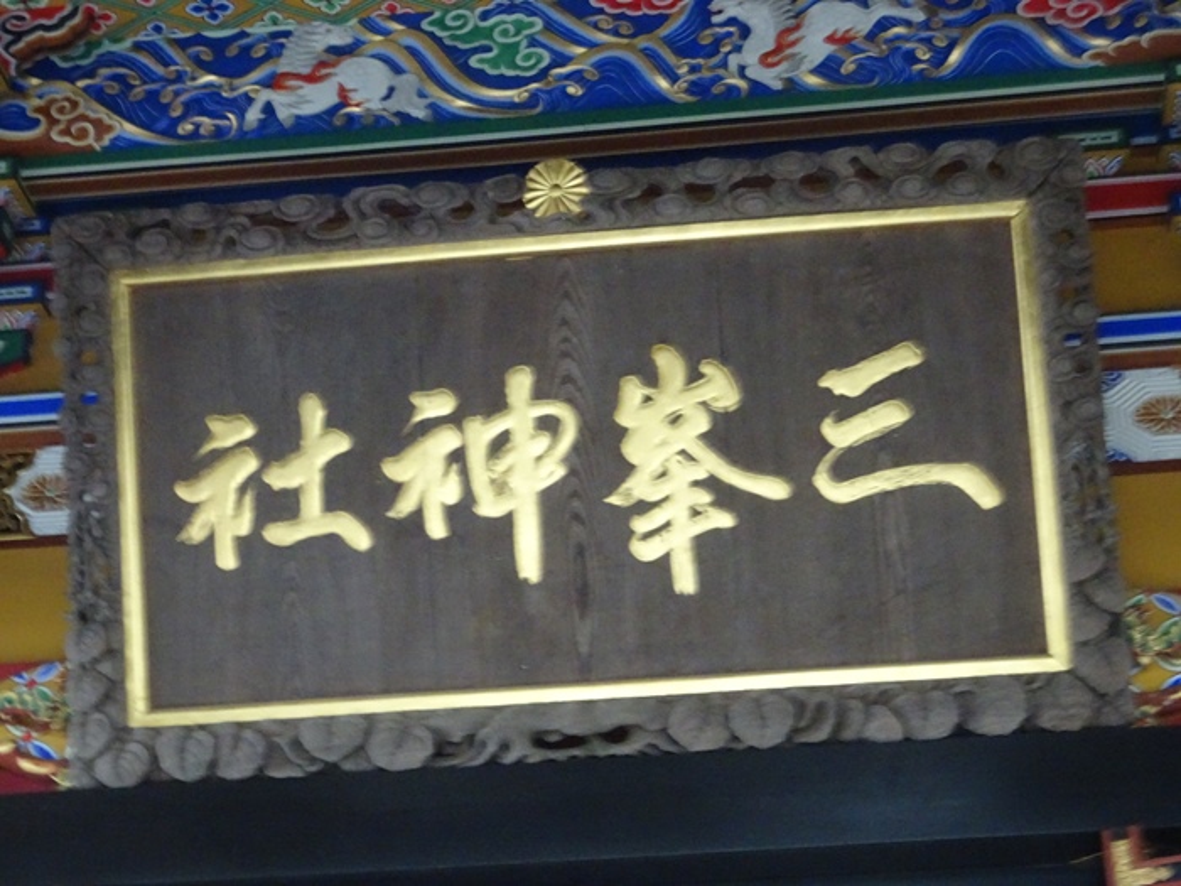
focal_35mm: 75
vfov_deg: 19.6
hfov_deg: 26.0
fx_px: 2559
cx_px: 590
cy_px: 443
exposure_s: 1/10
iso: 1600
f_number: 5
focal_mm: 12.87
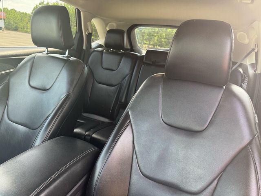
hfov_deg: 71.6
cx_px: 130
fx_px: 181
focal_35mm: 24
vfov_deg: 56.8
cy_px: 98
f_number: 1.78
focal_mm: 6.76
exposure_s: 1/121
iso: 160
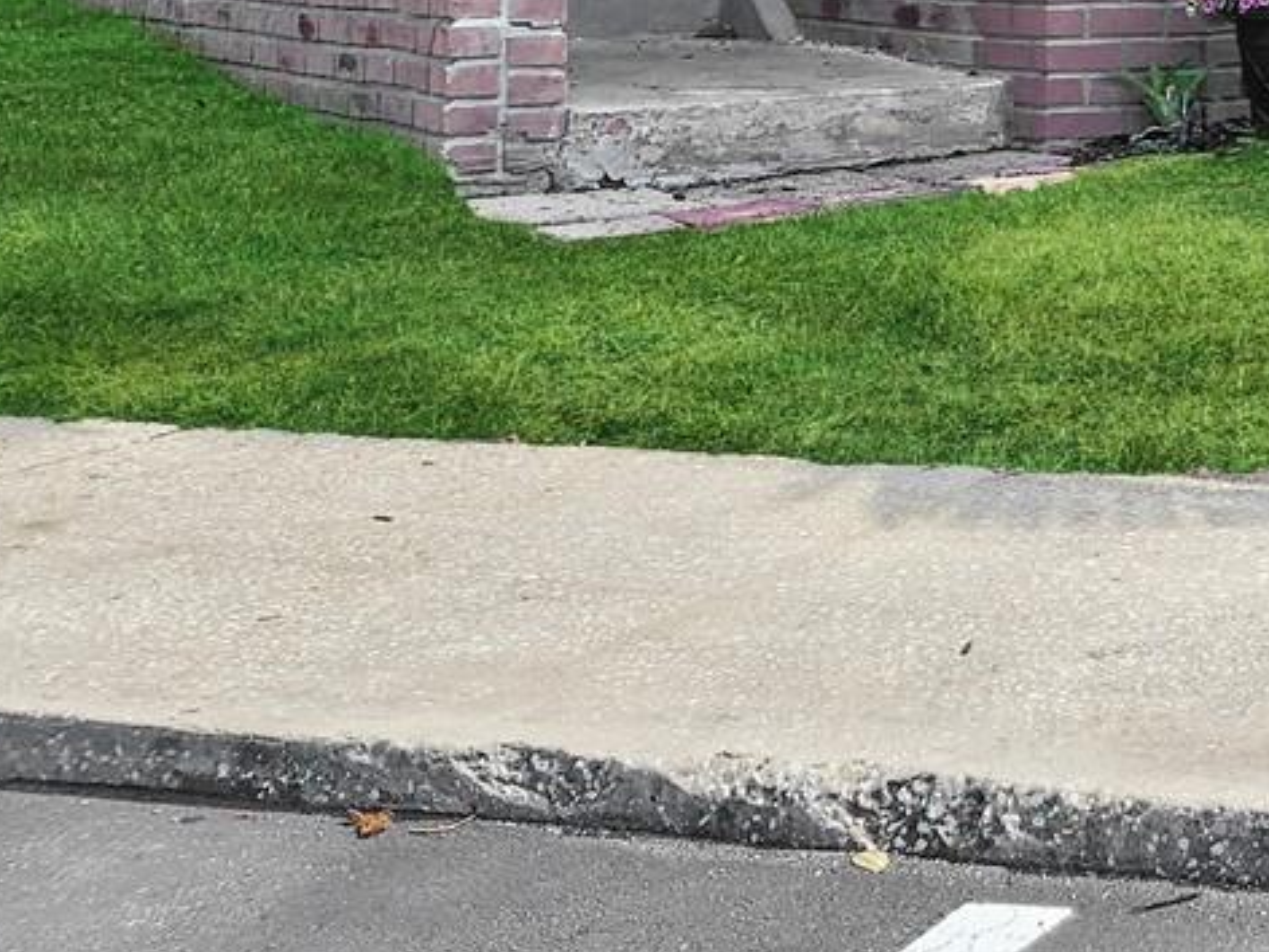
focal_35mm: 78
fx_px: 2859
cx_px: 1938
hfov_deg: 21.0
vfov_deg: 17.8
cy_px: -261
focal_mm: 6.4
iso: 12
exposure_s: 1/530
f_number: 1.8
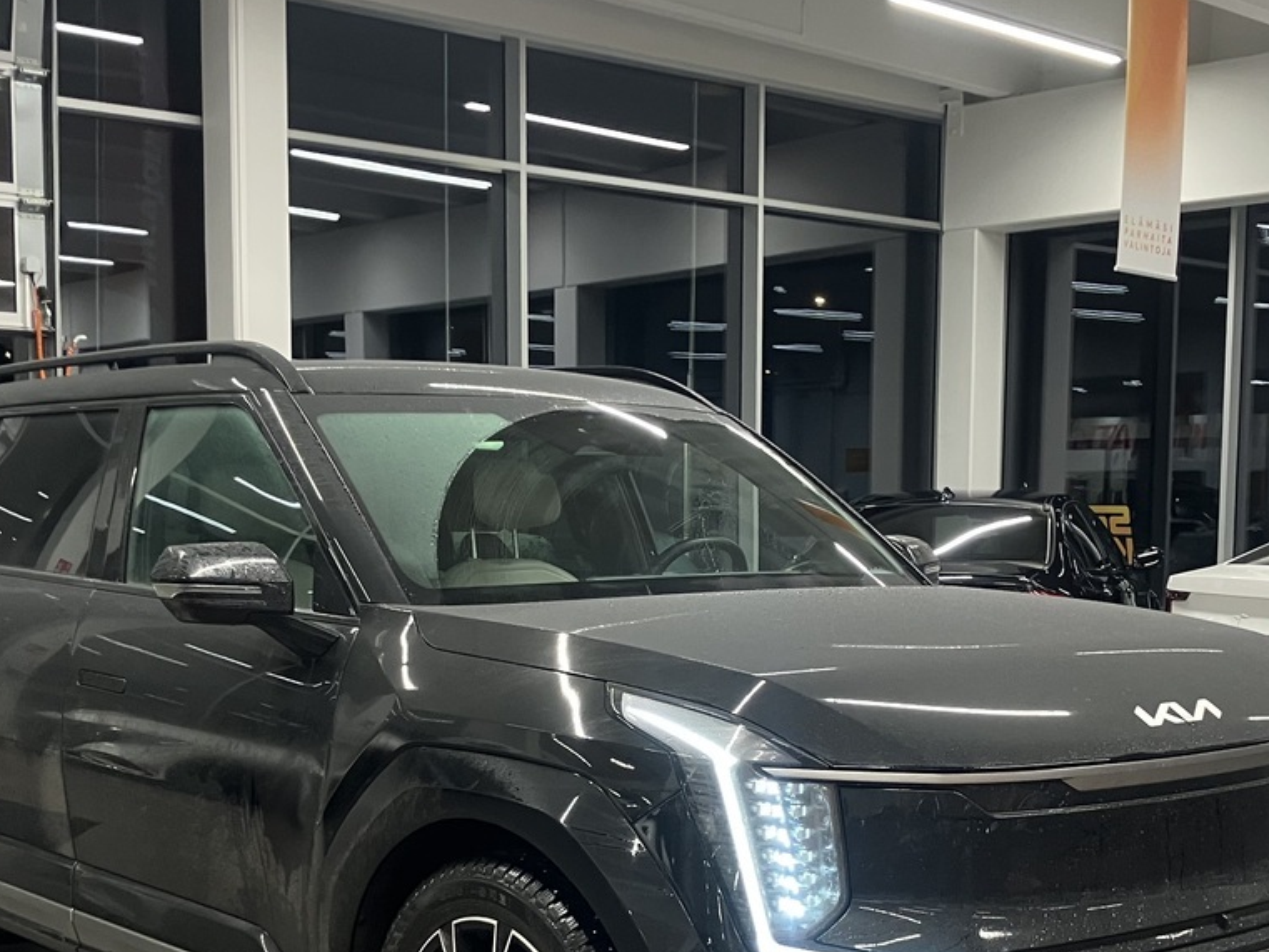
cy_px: 717
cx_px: 670
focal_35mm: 53
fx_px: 1943
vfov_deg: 27.2
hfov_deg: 36.2
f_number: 1.8
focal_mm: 3.99
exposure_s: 1/50
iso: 125
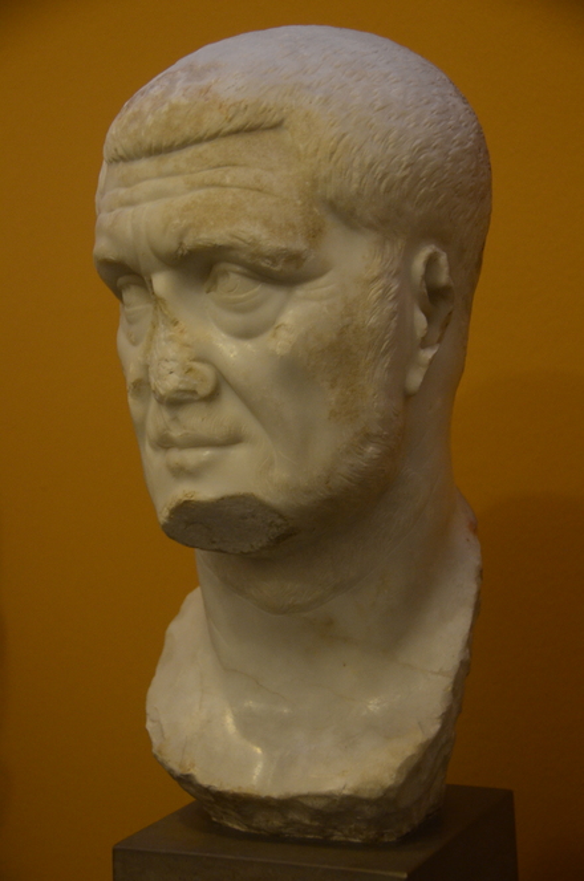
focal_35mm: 72
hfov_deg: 18.8
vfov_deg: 28.1
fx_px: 1759
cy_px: 440
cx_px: 292
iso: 1250
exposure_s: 1/10
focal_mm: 48
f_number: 4.5
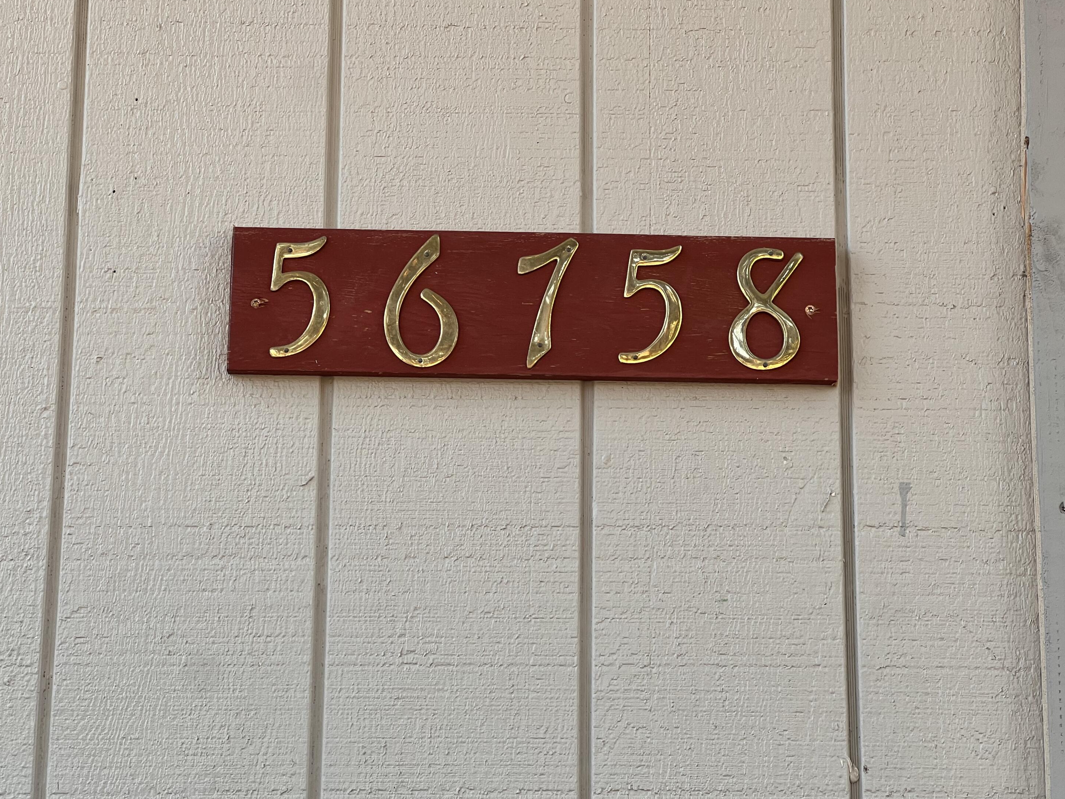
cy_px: 386
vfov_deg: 18.4
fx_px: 2461
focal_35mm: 80
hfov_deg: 24.4
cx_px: 526
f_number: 2.8
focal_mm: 9
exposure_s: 1/99
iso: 64
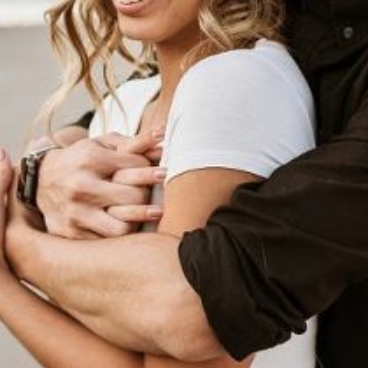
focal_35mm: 109
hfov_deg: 16.0
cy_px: 72
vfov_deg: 15.9
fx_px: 1311
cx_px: 212
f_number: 2.2
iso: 640
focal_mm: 35
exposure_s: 1/200
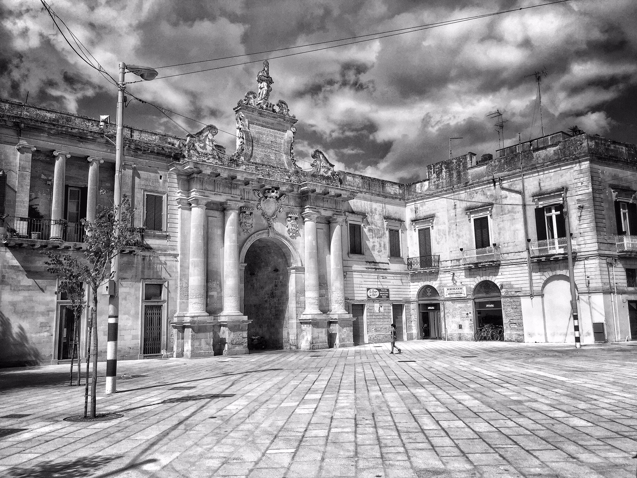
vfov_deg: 48.2
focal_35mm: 29
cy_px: 239
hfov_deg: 61.7
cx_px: 318
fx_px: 534
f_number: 2.2
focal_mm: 4.15
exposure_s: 1/4405
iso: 32
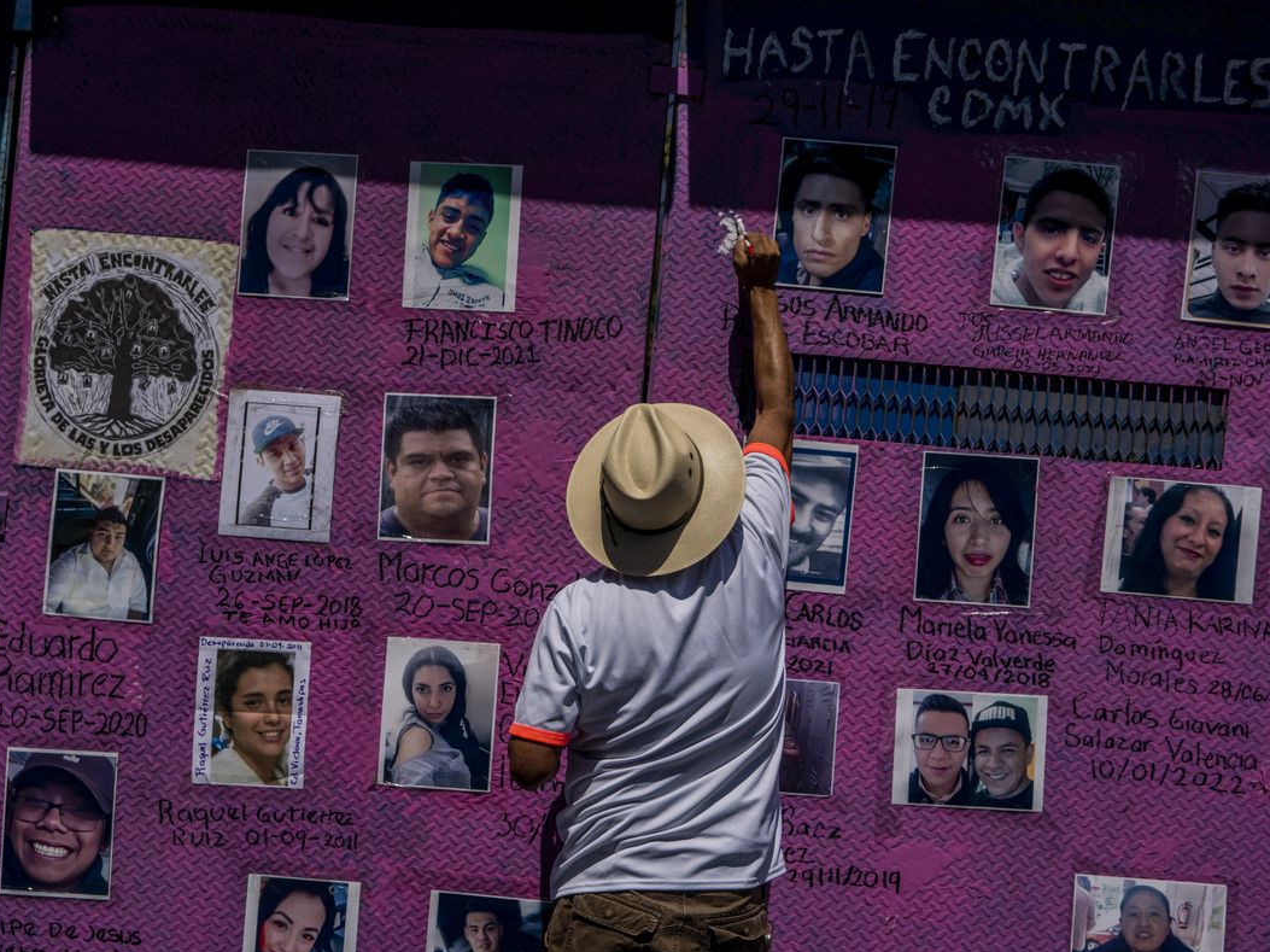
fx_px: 2111
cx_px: 614
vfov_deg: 25.4
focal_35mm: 58
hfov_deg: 33.5
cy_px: 472
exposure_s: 1/3200
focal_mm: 35
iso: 100
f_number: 5.6
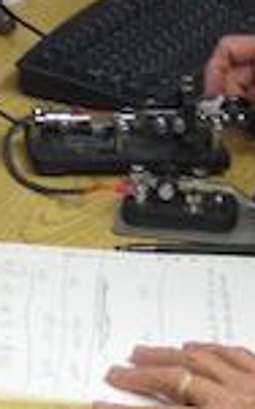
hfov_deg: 6.4
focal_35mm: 202
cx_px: -60
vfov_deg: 10.4
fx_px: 2253
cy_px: 84
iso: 200
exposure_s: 1/50
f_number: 2.8
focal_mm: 6.3
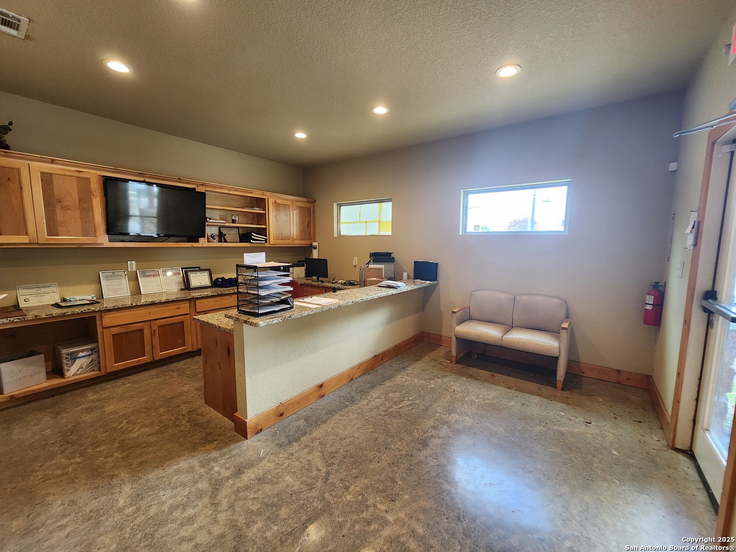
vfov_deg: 89.9
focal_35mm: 13
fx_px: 276
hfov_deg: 106.2
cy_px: 276
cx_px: 368
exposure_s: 1/60
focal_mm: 2.2
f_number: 2.2
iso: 200
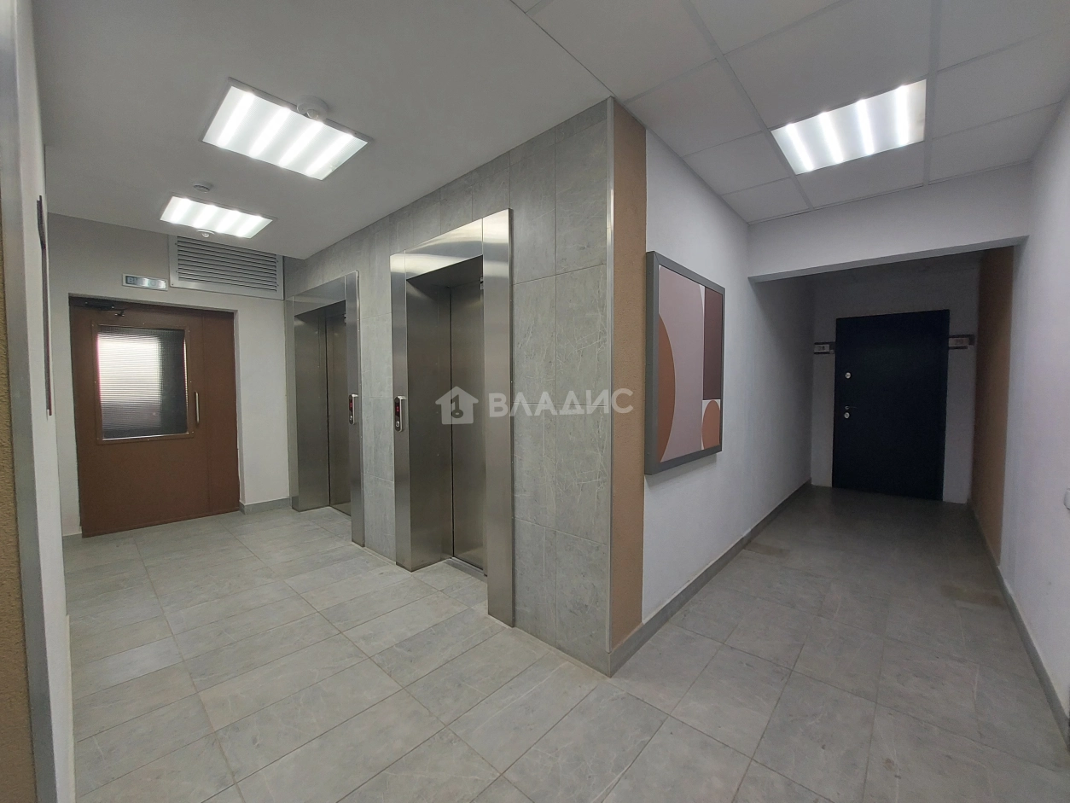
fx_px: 402
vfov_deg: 89.9
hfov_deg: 106.2
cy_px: 402
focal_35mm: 13
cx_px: 535
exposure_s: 1/60
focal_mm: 1.74
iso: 100
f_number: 2.2
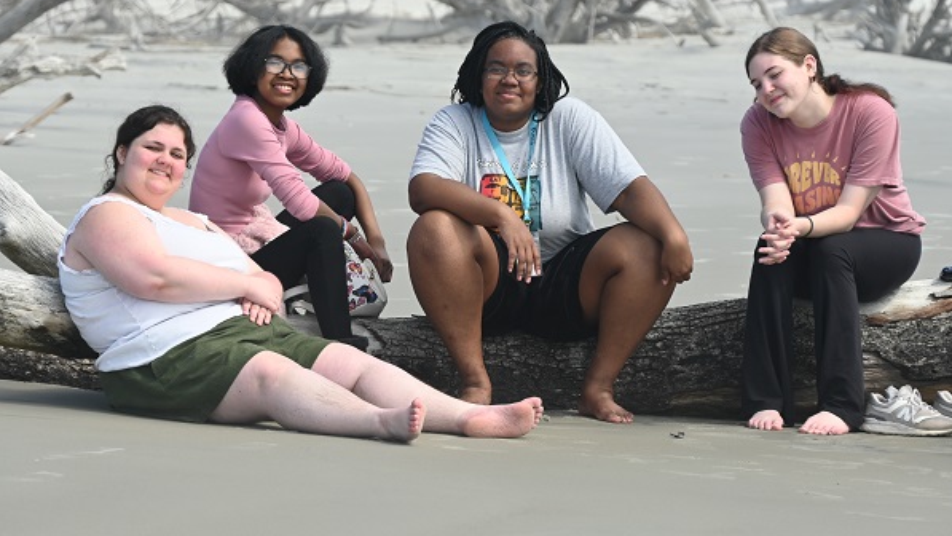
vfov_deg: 4.7
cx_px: 477
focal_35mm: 261
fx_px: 6577
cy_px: 268
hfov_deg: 8.3
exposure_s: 1/320
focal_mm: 165
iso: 100
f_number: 6.3
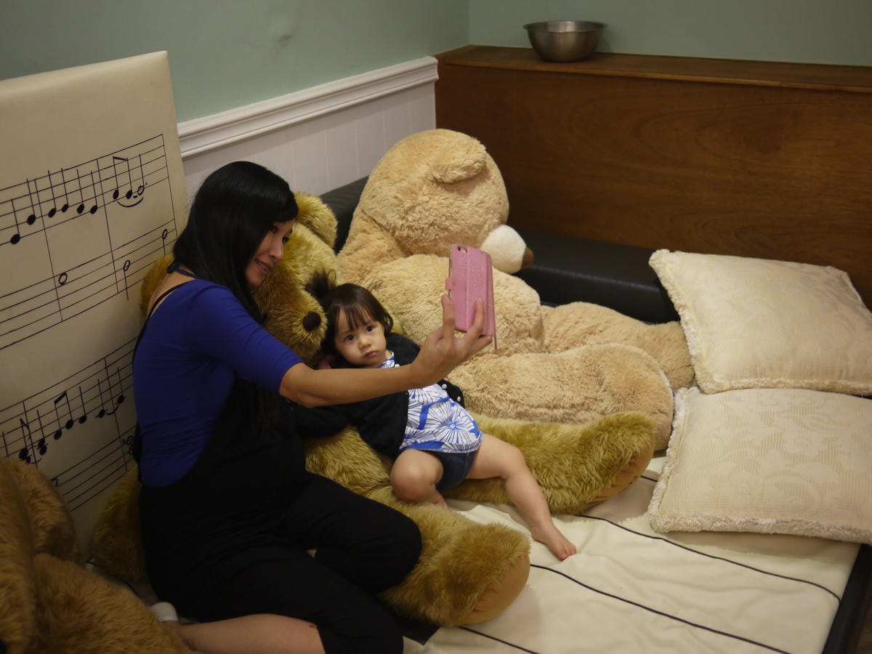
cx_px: 436
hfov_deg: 46.8
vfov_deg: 36.0
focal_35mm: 40
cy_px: 327
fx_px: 1008
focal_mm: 20
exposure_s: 1/60
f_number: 1.7
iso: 250
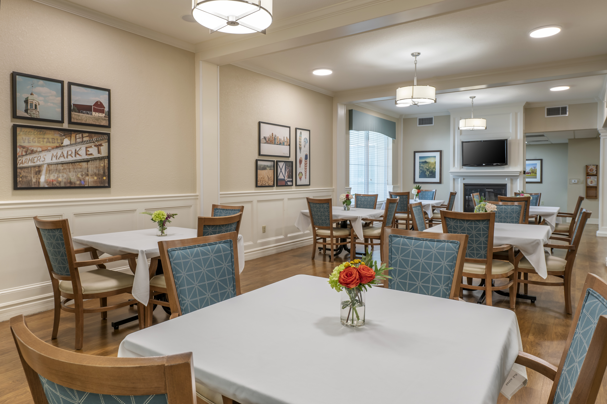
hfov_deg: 76.1
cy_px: 202
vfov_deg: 55.0
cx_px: 304
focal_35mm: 23
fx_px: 388
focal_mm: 23
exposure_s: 1/13
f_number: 10
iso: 400
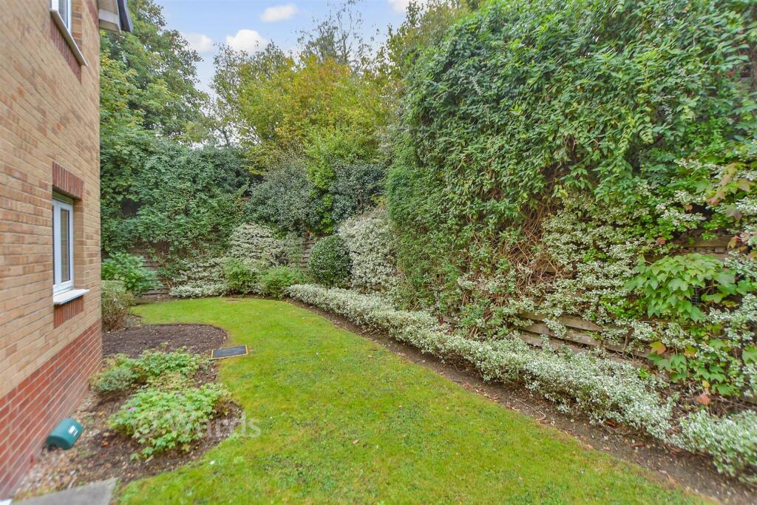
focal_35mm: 15
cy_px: 252
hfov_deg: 100.4
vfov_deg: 77.3
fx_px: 315
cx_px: 378
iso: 500
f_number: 4
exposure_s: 1/60
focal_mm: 10
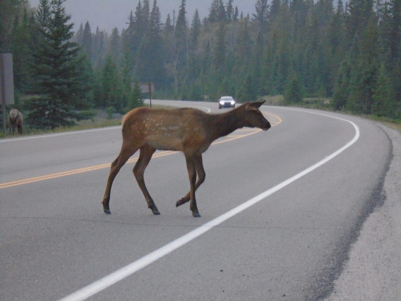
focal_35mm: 130
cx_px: 200
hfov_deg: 15.2
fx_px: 1506
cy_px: 150
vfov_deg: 11.4
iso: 800
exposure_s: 1/125
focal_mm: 23
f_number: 6.4
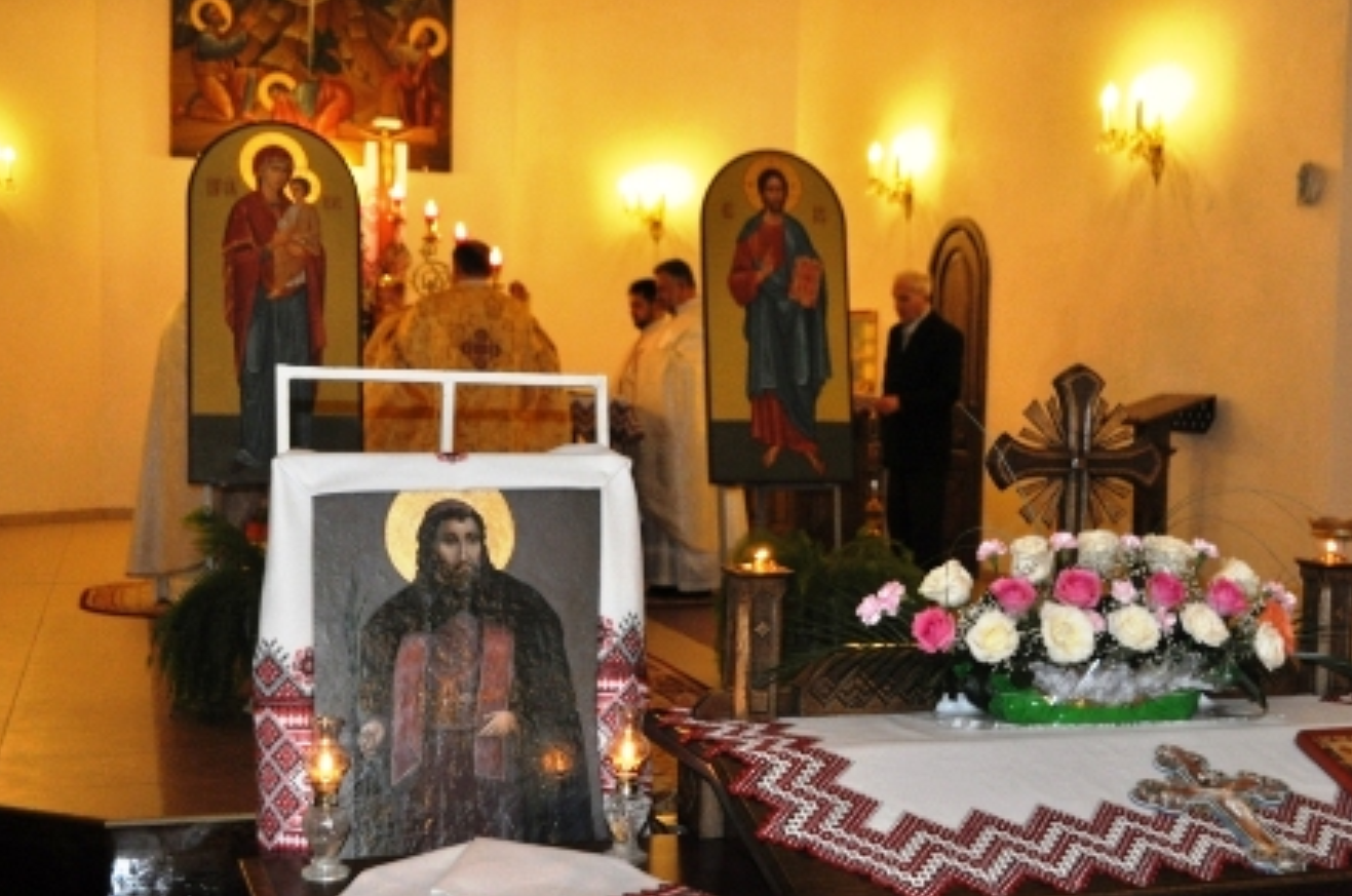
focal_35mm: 50
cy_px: 505
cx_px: 745
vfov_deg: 27.1
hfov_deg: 39.9
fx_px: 1858
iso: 800
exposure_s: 1/60
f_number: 4.5
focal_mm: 29
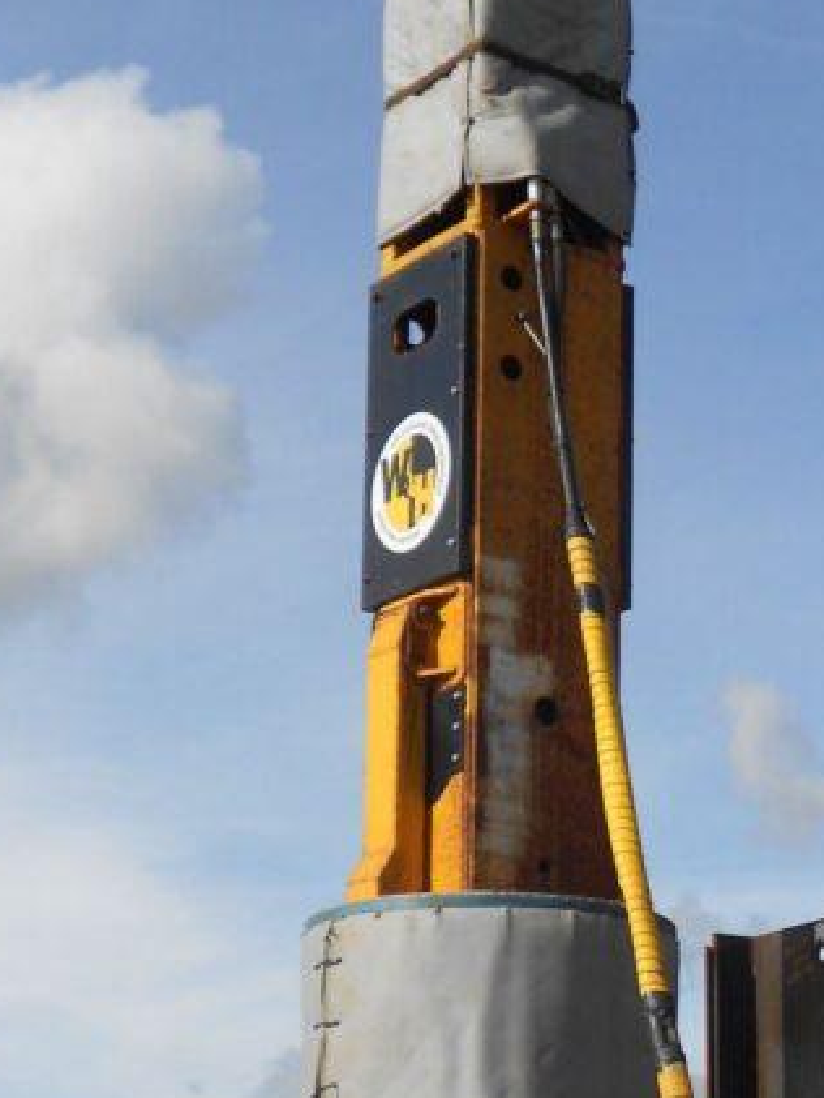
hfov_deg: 16.2
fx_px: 2855
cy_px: 793
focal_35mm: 90
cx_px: 717
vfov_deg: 21.6
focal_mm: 6.7
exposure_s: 1/1250
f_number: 3.9
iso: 80
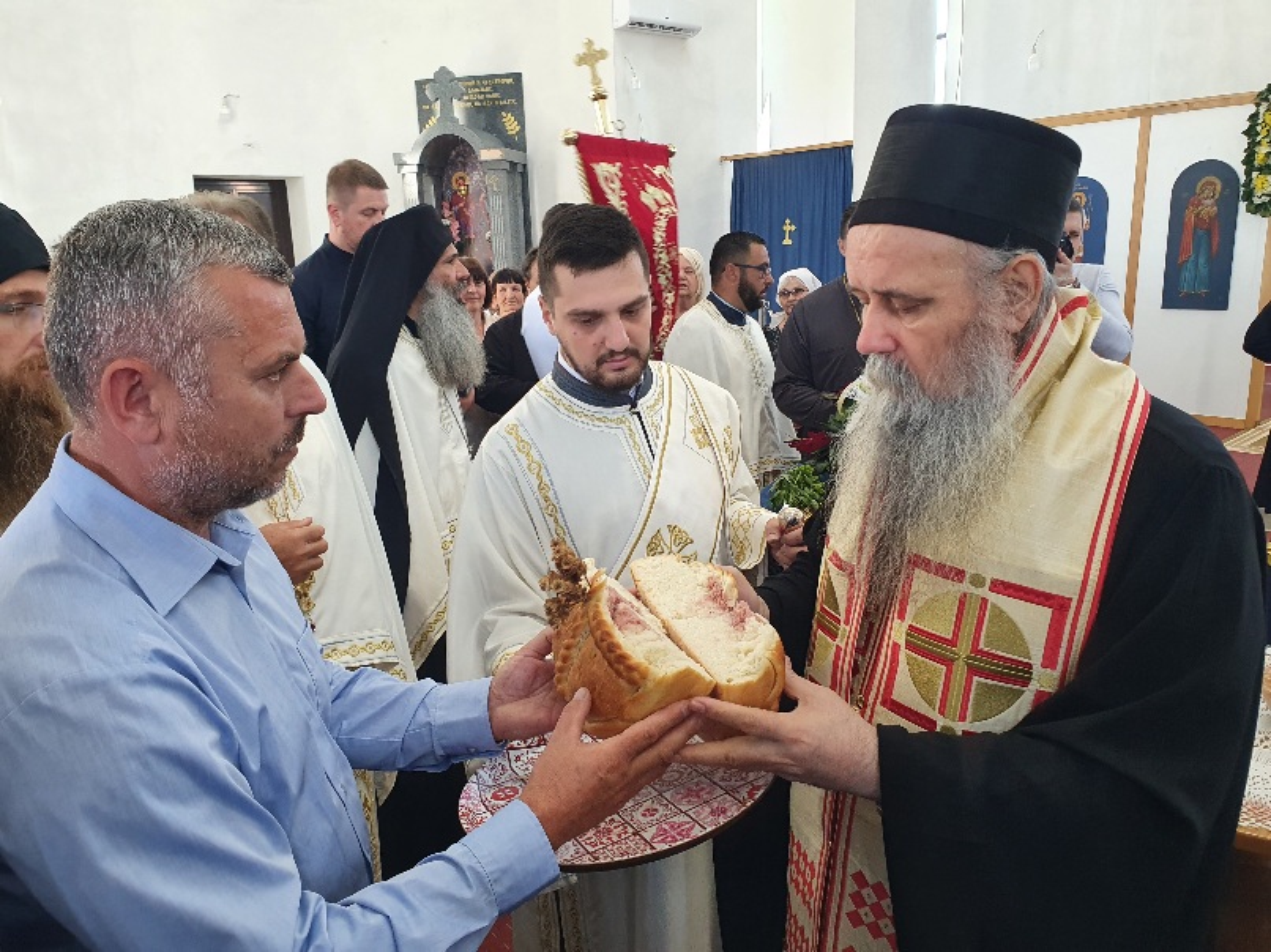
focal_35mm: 26
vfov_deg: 53.0
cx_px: 636
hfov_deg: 67.3
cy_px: 476
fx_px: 954
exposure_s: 1/50
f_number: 2.4
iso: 200
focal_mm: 4.32
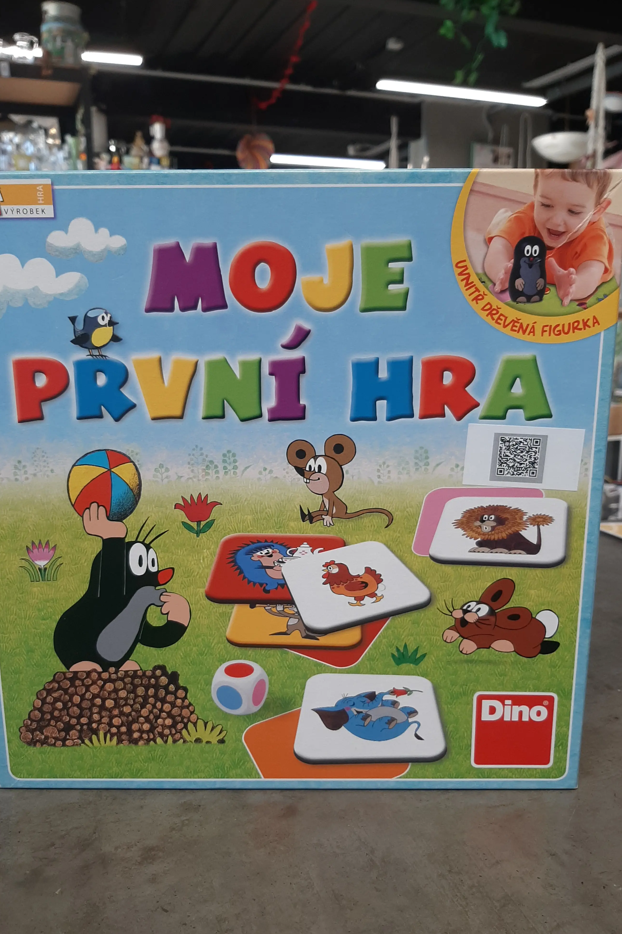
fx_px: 726
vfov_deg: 65.5
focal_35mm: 28
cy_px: 480
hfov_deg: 46.4
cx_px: 291
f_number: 1.7
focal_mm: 3.93
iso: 64
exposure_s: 1/50
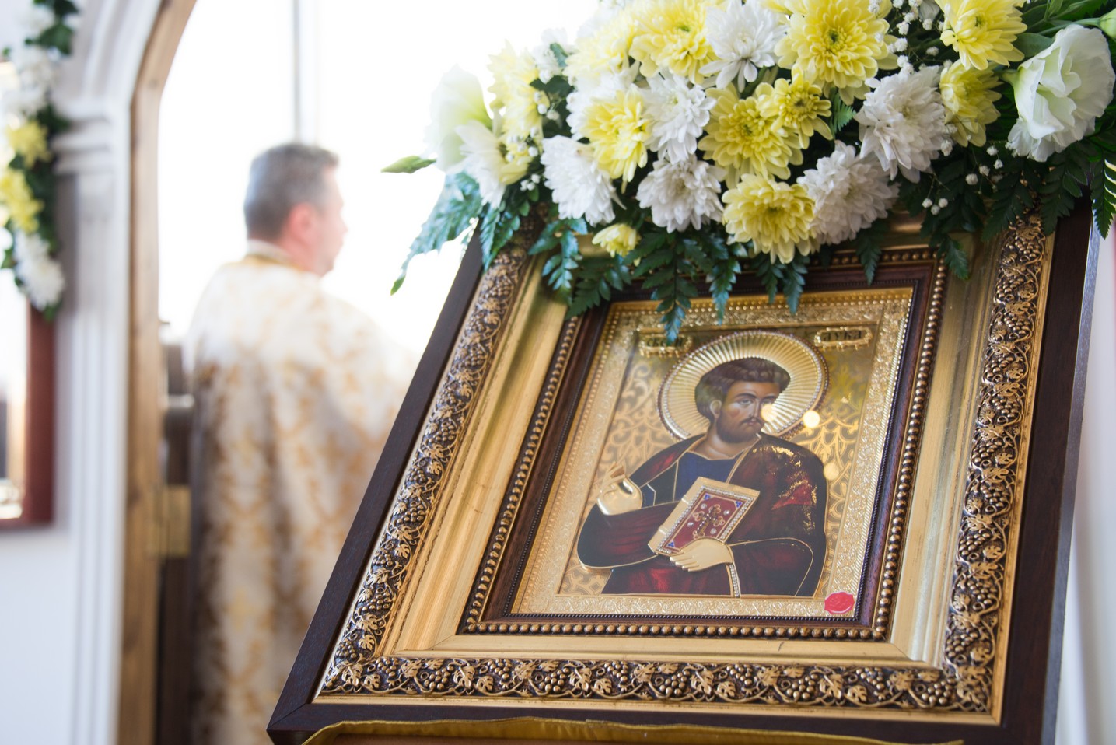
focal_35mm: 65
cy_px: 372
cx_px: 558
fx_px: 2016
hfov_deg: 30.9
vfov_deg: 20.9
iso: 640
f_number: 4.8
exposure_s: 1/40
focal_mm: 65
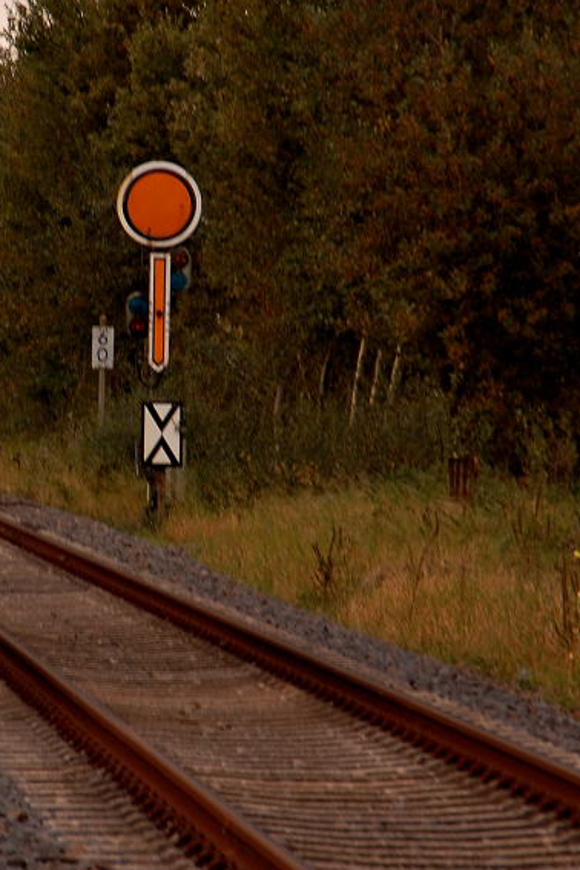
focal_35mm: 406
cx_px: 51
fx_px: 9811
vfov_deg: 5.1
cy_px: 381
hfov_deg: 3.4
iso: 400
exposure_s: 1/125
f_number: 9
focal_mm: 150
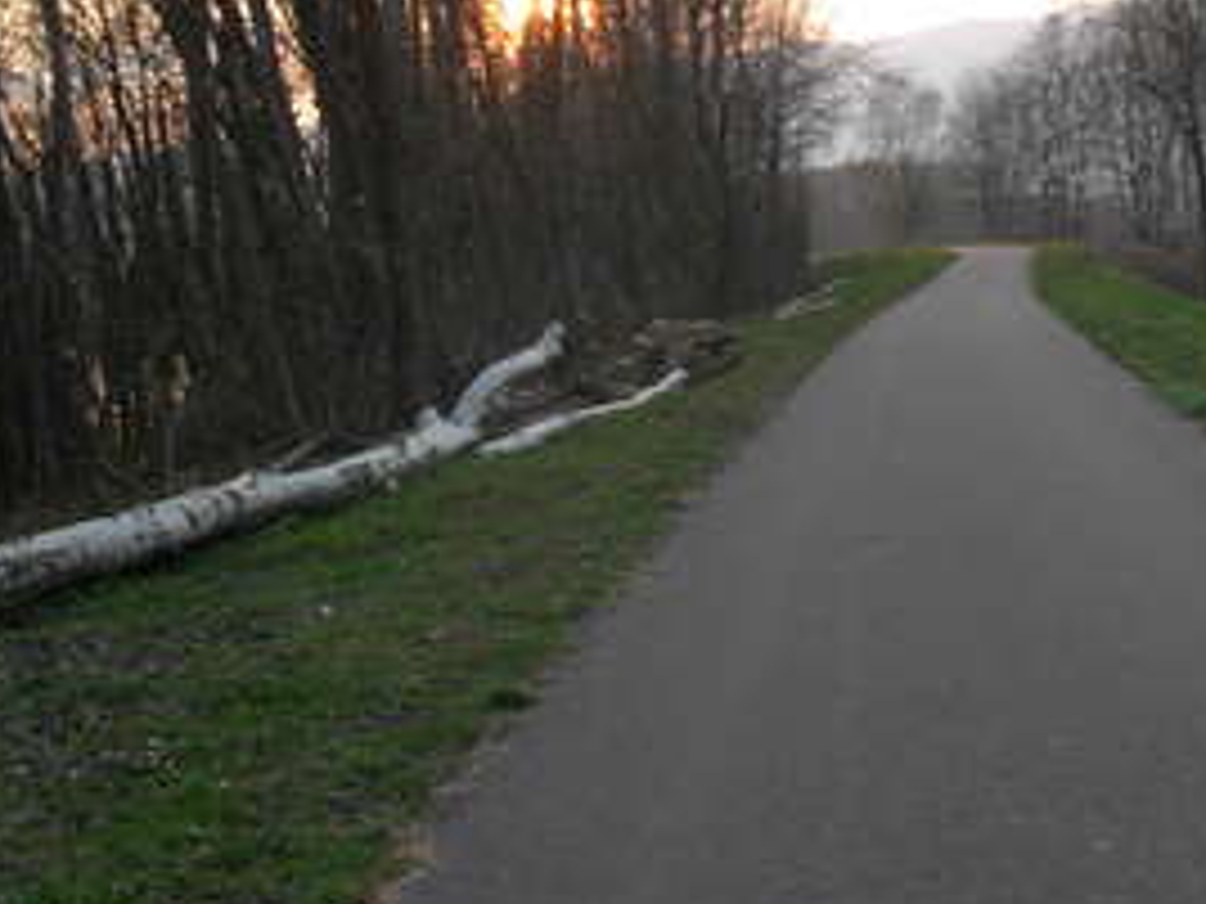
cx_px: 670
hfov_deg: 23.0
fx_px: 2961
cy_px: 324
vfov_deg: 17.3
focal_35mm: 85
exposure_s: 1/157
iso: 79
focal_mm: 6.3
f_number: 2.9
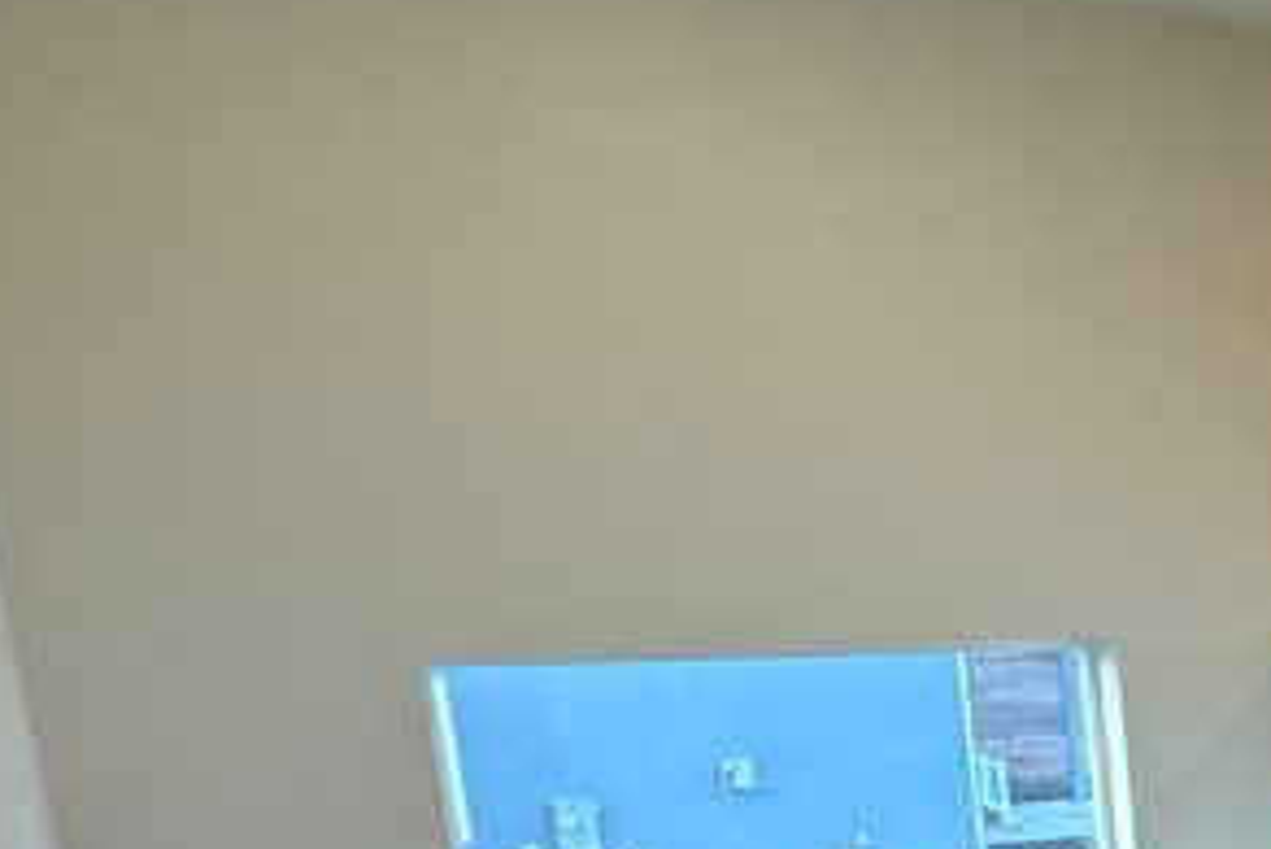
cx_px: 2102
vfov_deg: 24.9
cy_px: 910
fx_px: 1801
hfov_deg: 24.6
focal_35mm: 51
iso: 125
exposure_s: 1/120
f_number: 2.2
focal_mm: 2.22
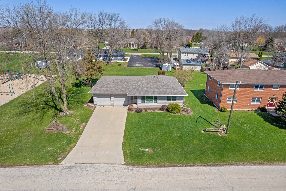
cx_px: 143
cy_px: 96
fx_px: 175
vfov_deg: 57.2
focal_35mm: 22
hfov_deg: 78.6
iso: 110
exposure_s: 1/2500
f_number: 2.8
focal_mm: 8.38
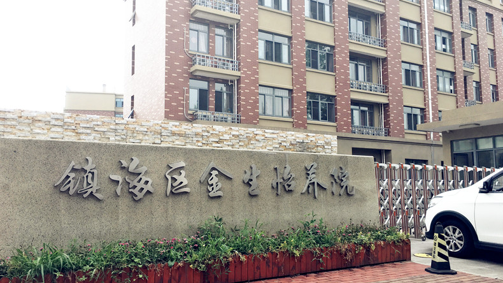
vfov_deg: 36.6
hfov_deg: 61.0
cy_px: 149
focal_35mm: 32
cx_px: 250
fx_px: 427
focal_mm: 4.15
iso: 25
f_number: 2.2
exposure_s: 1/836
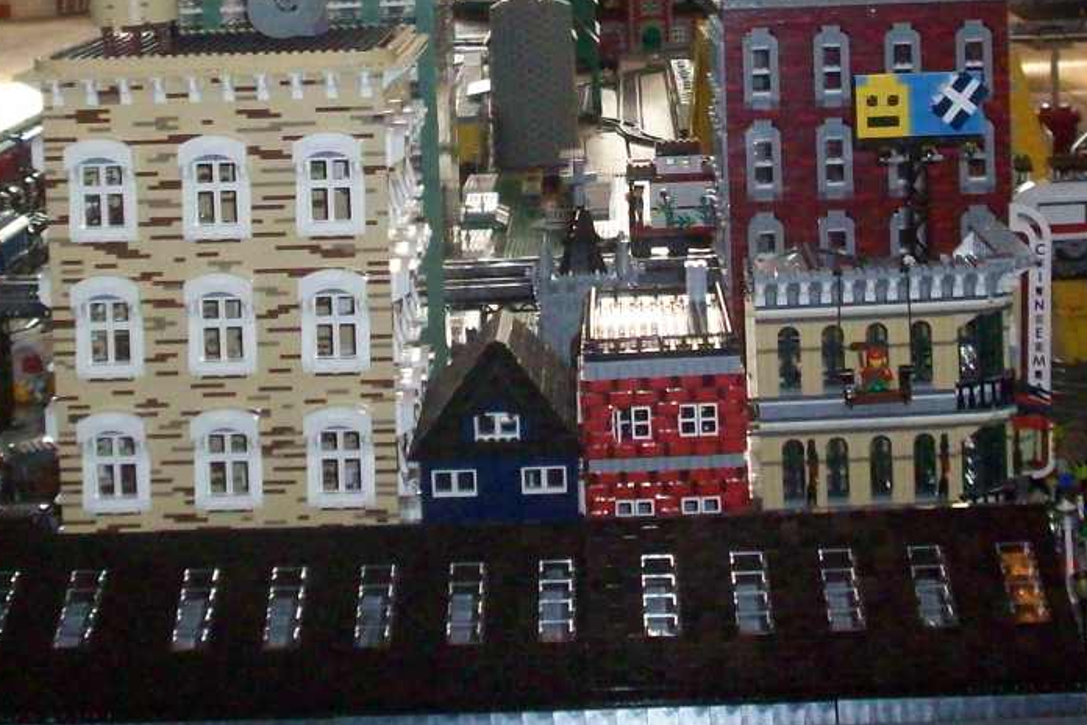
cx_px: 553
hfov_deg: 23.1
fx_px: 2657
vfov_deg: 15.3
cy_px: 67
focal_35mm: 88
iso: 400
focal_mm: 7.6
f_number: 3.1
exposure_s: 1/144
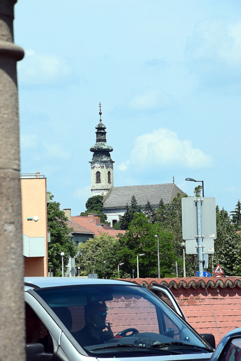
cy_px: 180
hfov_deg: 8.7
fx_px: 1580
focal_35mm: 158
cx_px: 120
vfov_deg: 13.0
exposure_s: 1/500
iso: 320
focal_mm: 105
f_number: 11
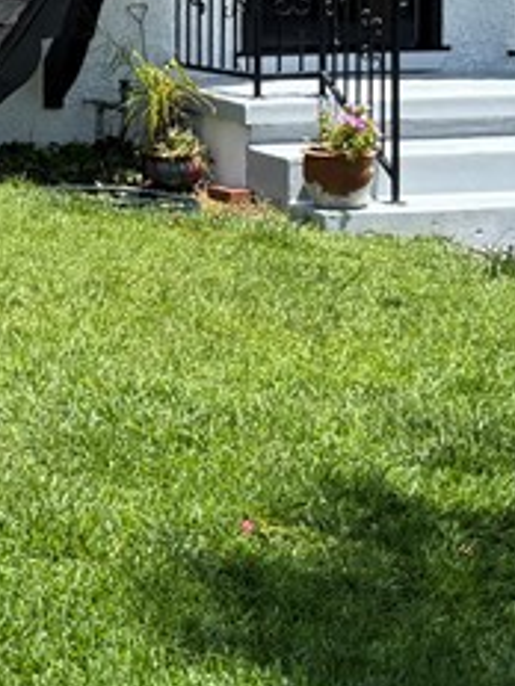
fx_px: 2103
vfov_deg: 18.2
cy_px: 47
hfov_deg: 13.2
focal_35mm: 106
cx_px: -255
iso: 80
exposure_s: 1/2833
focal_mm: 6.76
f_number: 1.78
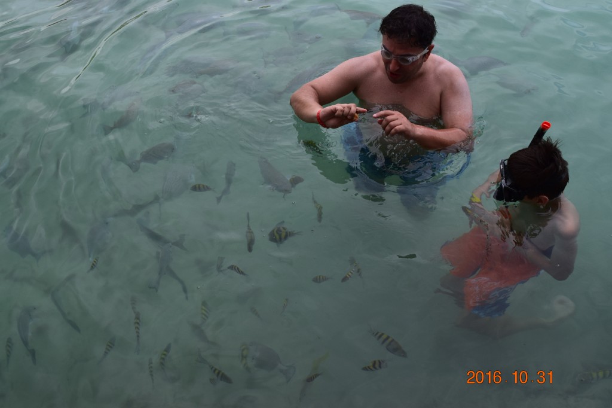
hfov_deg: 53.1
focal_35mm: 36
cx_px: 306
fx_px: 612
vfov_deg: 36.8
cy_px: 204
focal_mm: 24
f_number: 10
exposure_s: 1/320
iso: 400
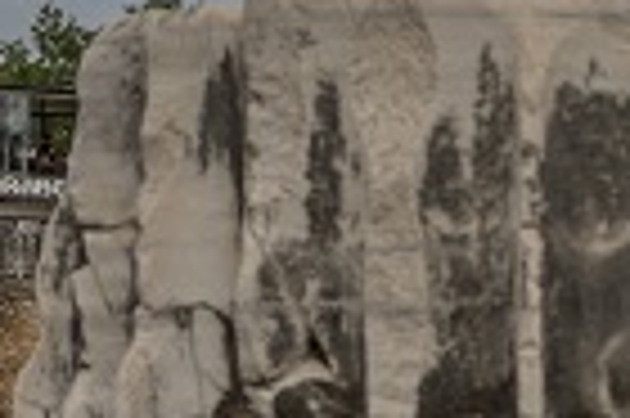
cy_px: 427
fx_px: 3006
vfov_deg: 7.9
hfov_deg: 11.2
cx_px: 1116
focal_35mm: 172
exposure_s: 1/8000
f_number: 2.5
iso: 100
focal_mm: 40
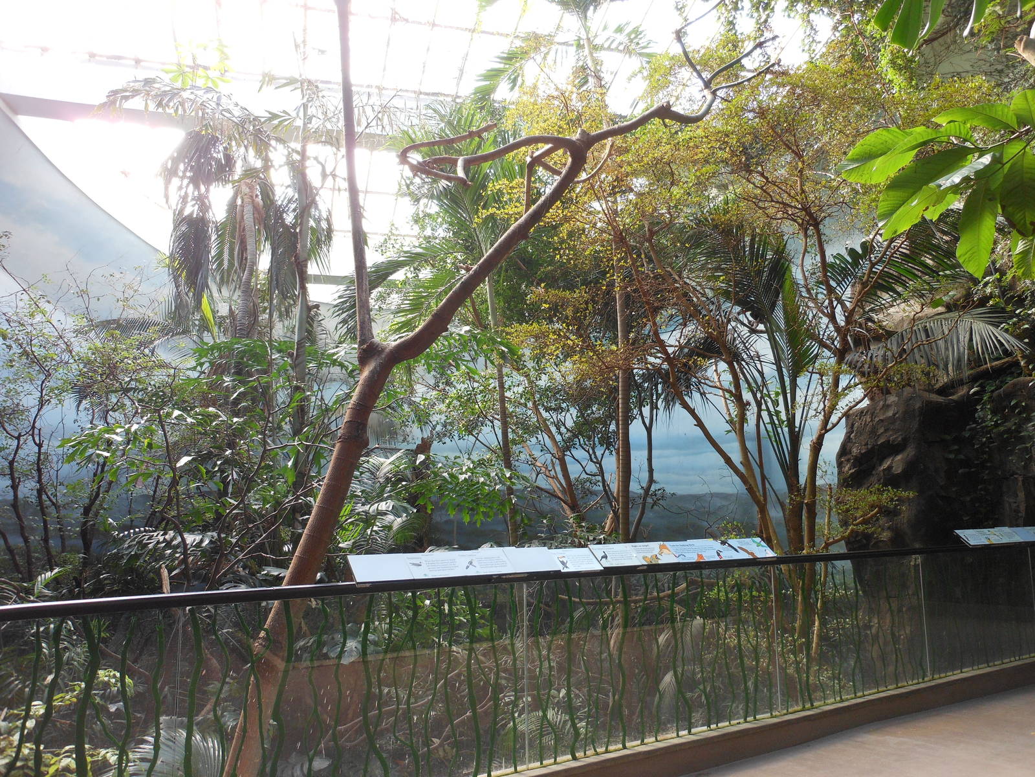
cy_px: 388
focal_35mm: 28
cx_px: 518
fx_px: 837
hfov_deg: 63.4
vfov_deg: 49.7
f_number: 3.7
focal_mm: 5
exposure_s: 1/30
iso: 125
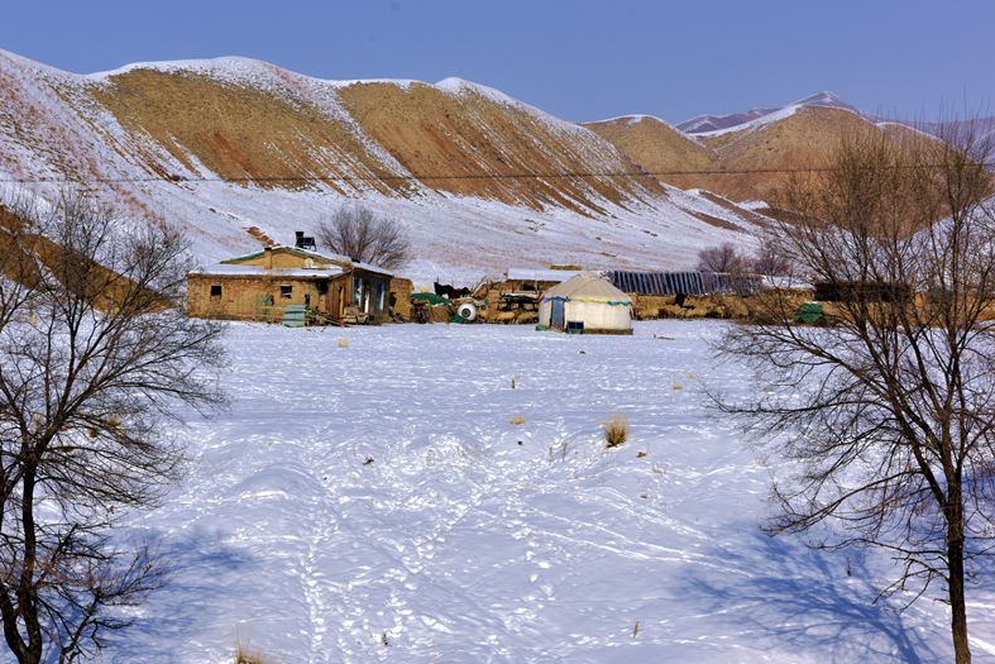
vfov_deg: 15.4
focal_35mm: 89
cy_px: 350
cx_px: 459
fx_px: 2460
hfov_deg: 22.9
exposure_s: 1/1250
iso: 125
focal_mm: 70
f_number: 10
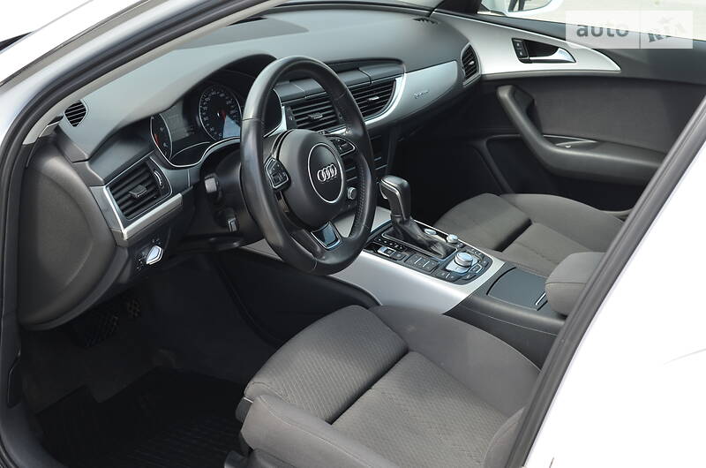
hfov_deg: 37.9
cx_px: 353
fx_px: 1028
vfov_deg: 25.6
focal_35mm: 52
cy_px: 234
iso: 100
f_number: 5.6
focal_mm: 35
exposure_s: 1/80
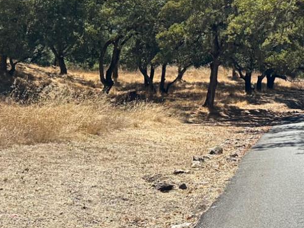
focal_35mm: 73
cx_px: 372
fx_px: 641
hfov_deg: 24.1
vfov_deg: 18.9
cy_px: -57
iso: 80
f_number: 1.8
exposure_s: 1/3861
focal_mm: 6.9
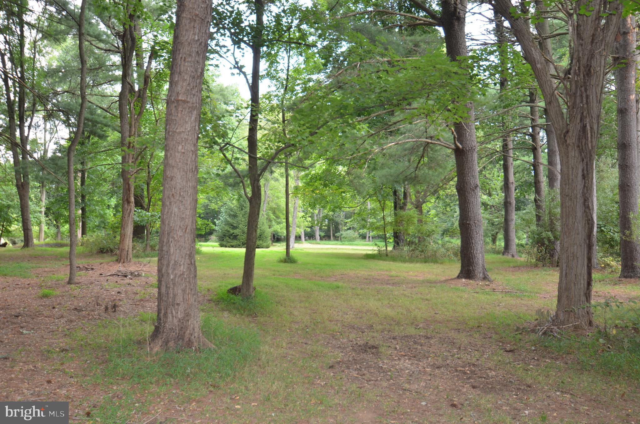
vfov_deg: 41.5
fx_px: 559
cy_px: 212
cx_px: 320
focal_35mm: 32
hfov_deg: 59.6
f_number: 4.5
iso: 400
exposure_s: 1/125
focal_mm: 21
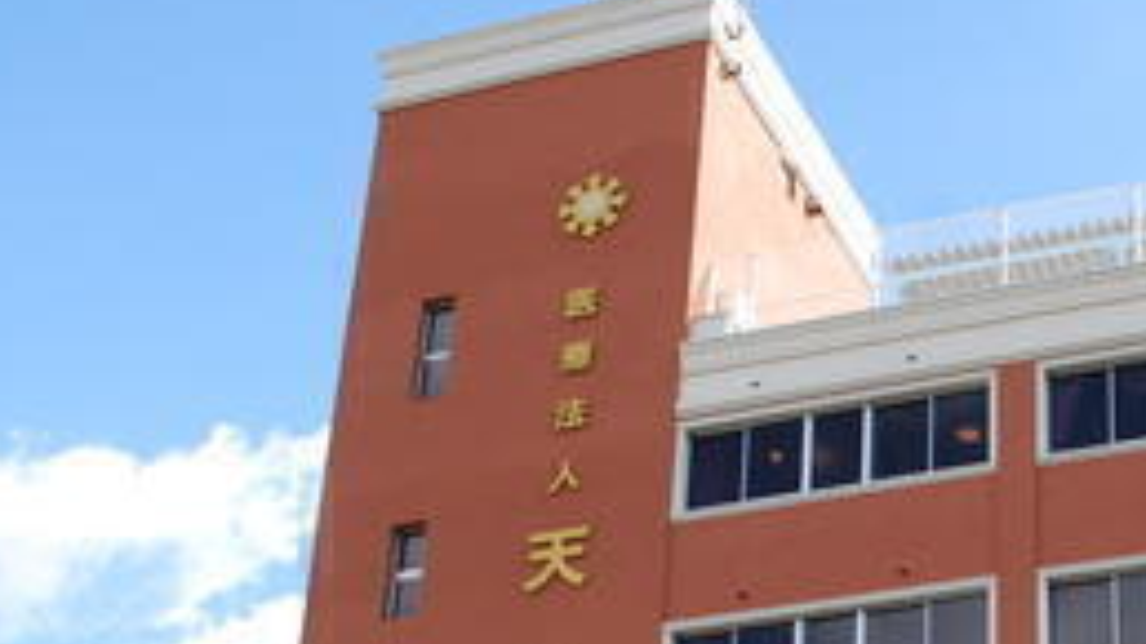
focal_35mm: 66
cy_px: 755
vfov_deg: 17.5
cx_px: 1133
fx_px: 2005
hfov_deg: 29.8
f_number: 6.3
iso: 100
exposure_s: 1/160
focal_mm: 18
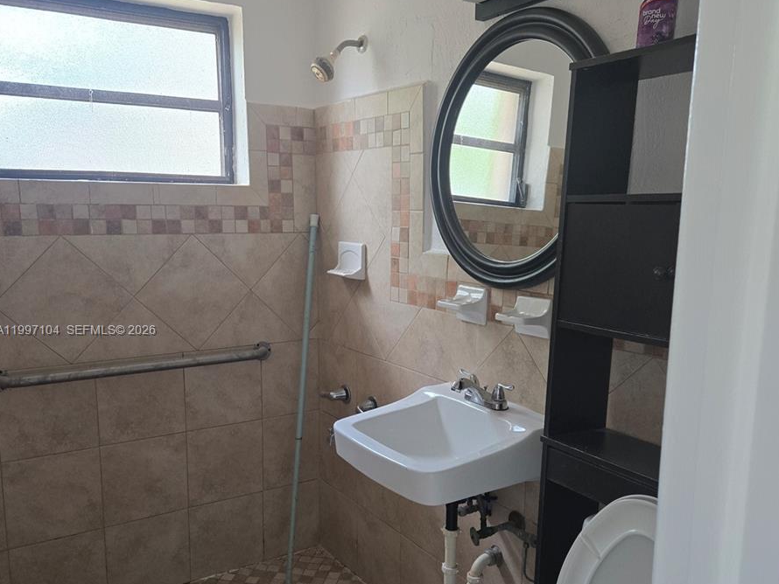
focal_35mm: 31
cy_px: 331
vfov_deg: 45.4
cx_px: 388
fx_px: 698
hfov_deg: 58.3
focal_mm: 5.4
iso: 160
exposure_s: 1/180
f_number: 1.8
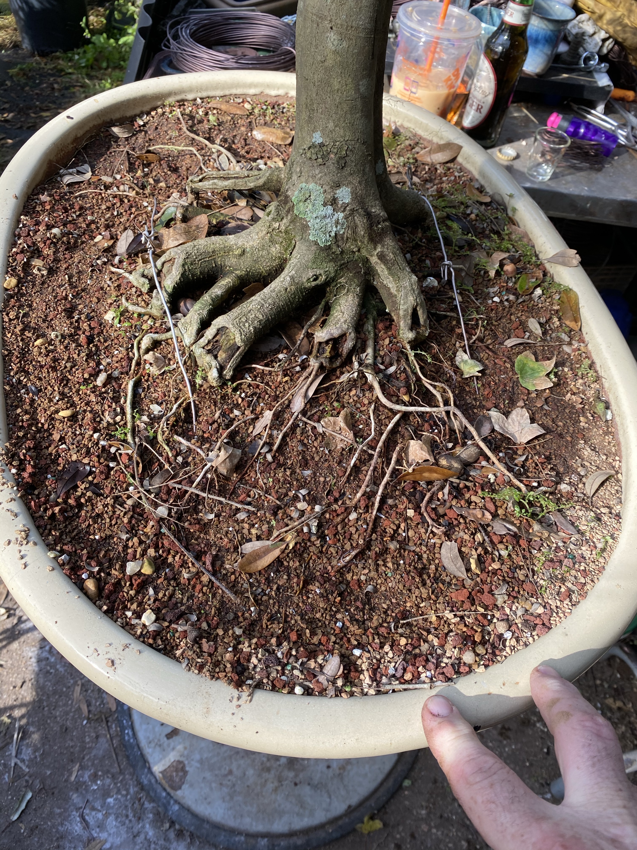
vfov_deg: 67.3
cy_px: 425
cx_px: 318
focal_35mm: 26
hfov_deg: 53.1
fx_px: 638
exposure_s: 1/249
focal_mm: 4.25
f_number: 1.8
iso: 32
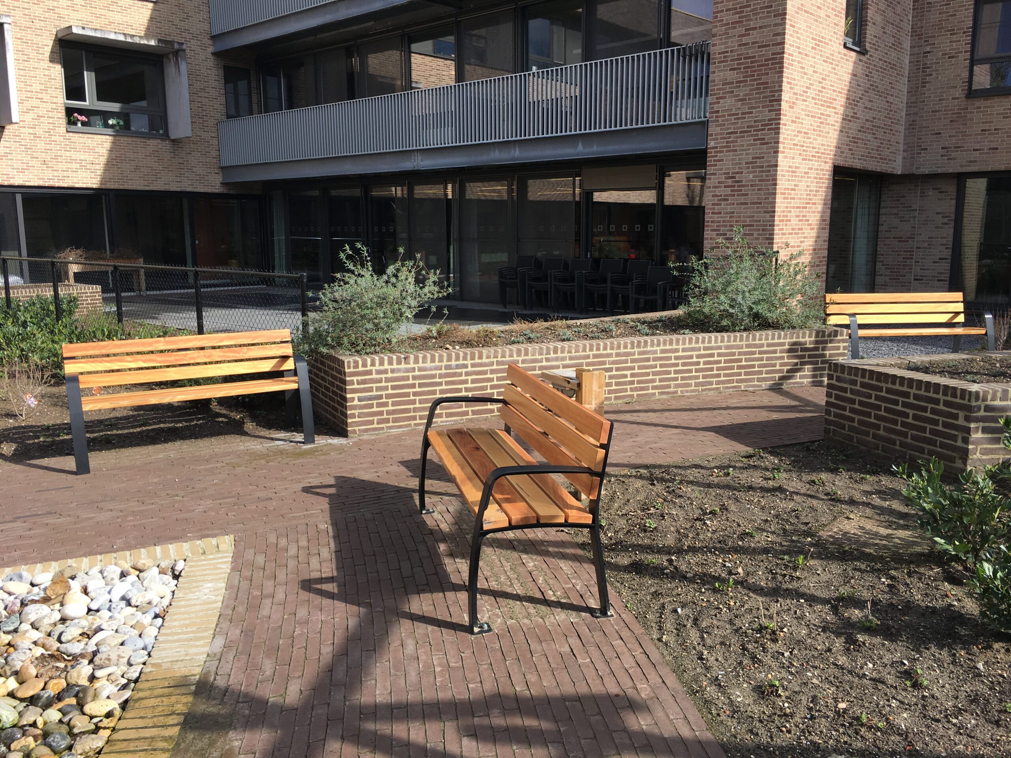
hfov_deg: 61.7
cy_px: 379
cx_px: 506
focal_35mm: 29
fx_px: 847
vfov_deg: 48.2
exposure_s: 1/874
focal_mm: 4.15
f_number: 2.2
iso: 25
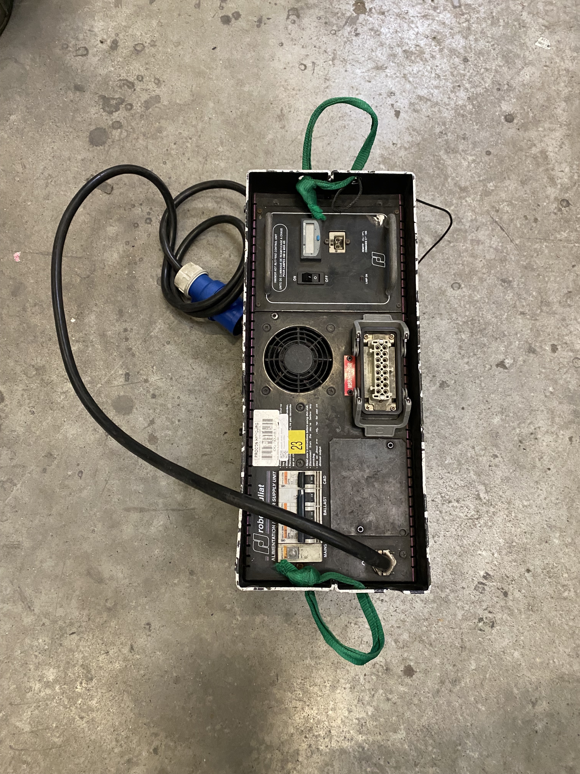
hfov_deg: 53.1
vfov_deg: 67.3
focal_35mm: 26
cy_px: 387
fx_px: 581
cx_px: 290
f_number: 1.8
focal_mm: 4.25
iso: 400
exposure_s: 1/33
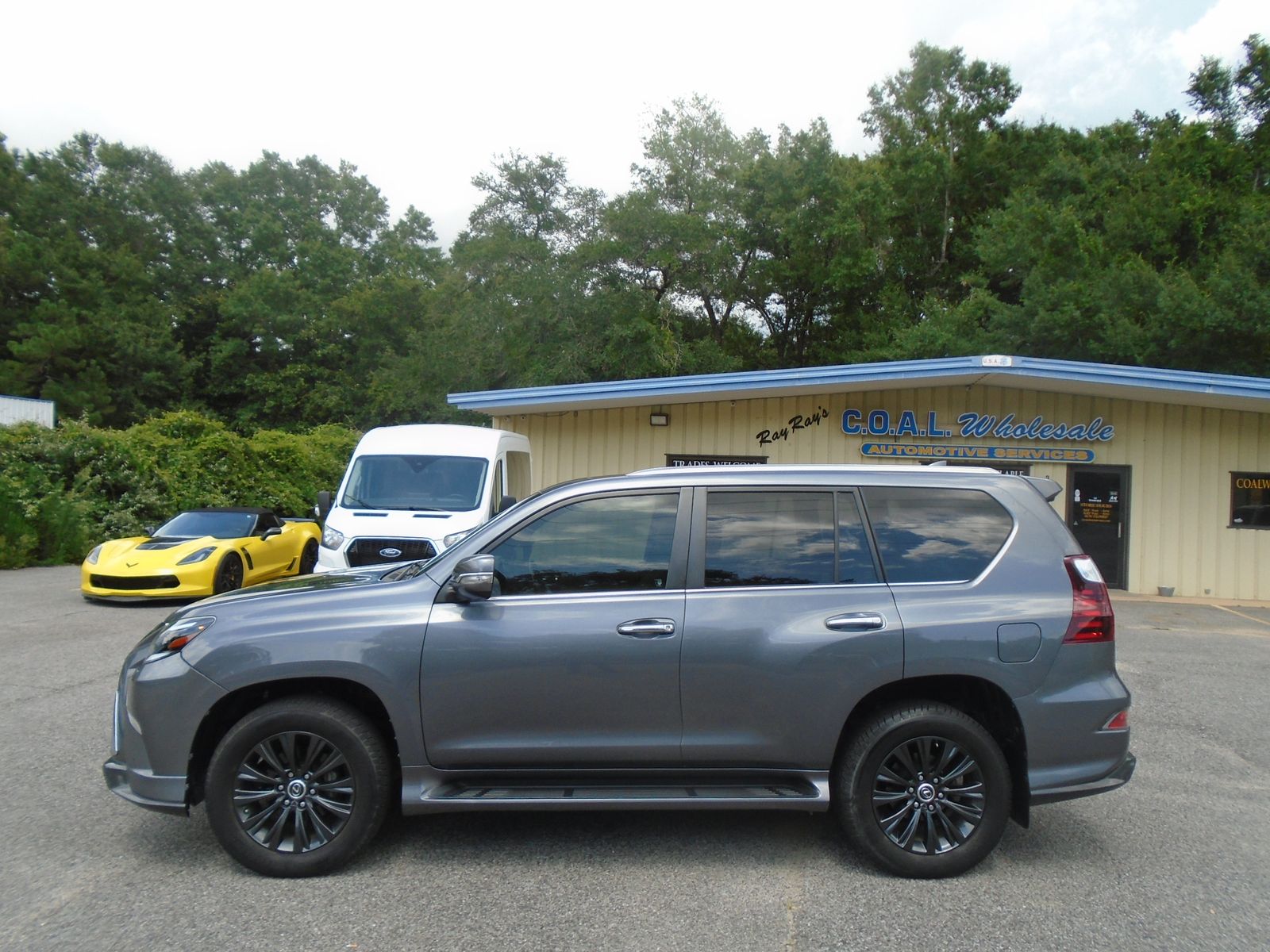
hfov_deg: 67.3
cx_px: 635
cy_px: 476
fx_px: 954
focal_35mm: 26
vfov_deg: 53.1
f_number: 3.2
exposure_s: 1/640
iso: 100
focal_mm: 4.6
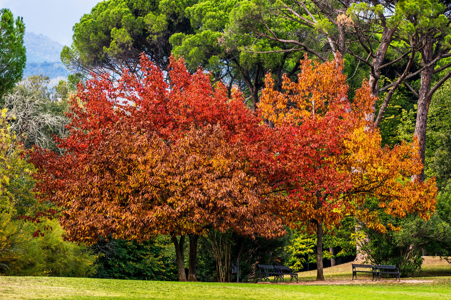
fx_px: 2255
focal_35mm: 180
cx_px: 226
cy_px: 150
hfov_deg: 11.4
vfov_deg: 7.6
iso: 100
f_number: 4.5
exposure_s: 1/80
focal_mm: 120
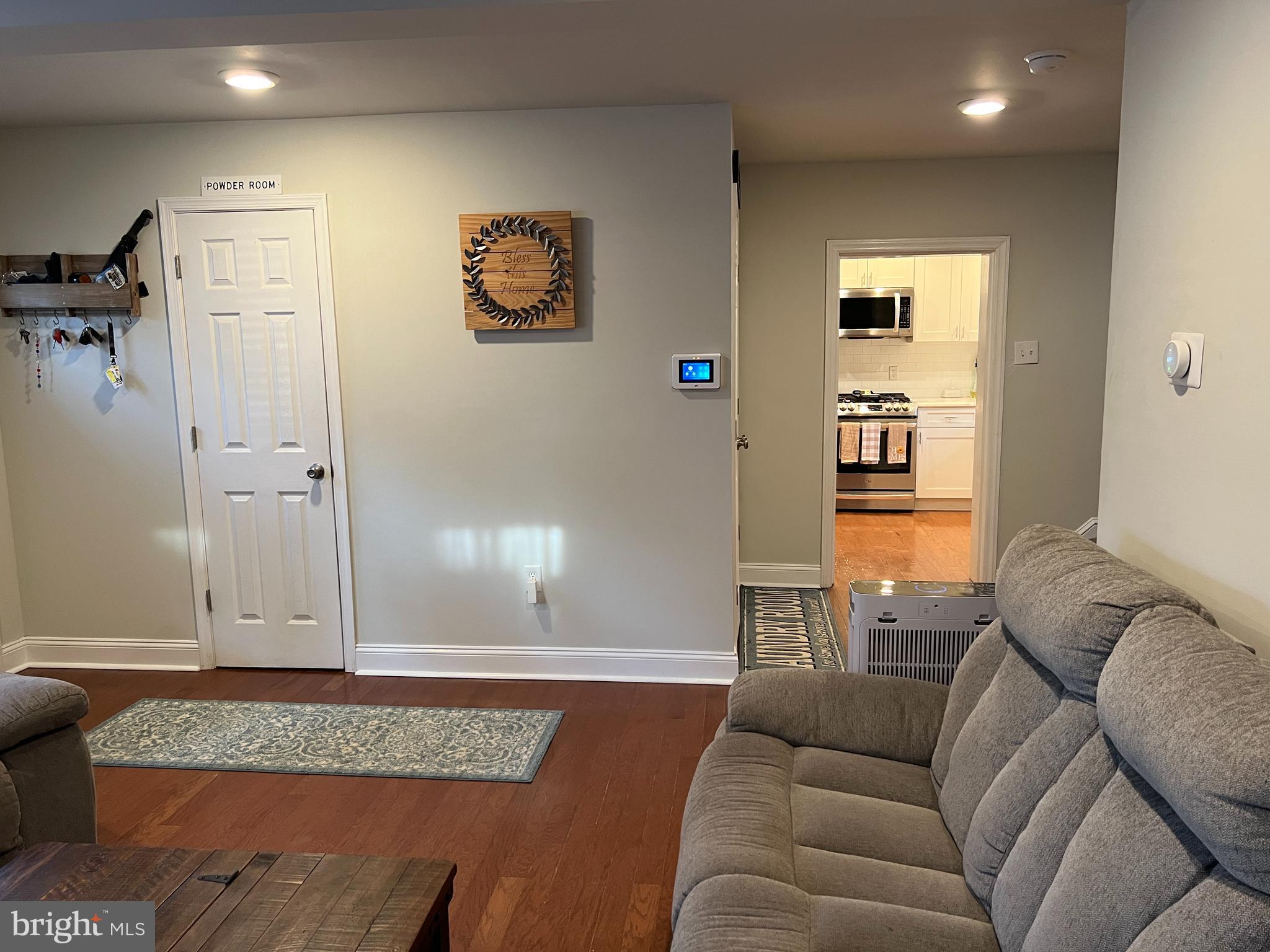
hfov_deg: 67.3
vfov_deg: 53.1
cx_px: 635
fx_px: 954
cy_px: 476
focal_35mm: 26
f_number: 1.5
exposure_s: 1/60
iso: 160
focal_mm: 5.7
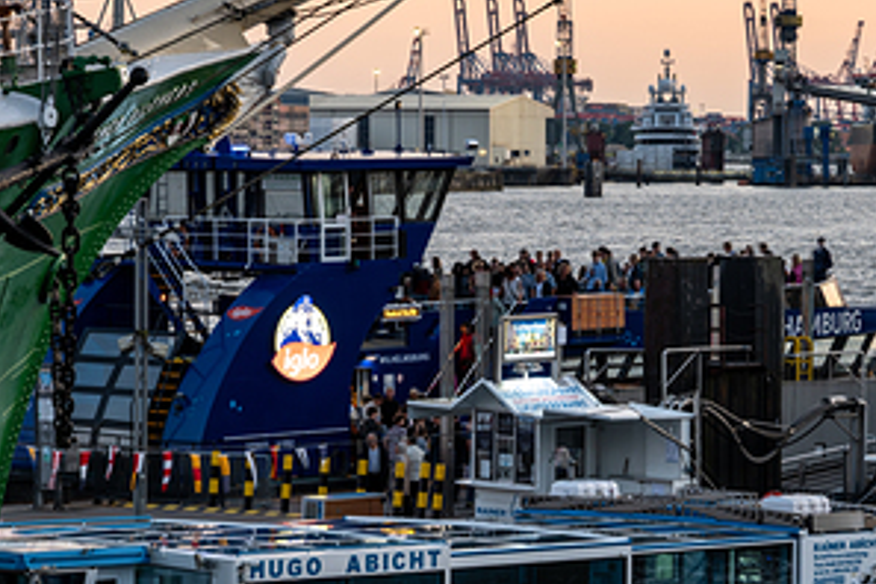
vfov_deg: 7.7
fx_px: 4331
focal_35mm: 178
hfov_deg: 11.5
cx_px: 372
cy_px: 257
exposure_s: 1/8
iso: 100
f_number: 8
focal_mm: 88
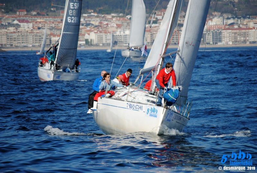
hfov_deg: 9.4
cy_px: 86
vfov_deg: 6.3
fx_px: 1556
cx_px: 128
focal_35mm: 218
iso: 200
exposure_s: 1/1600
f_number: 5
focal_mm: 145
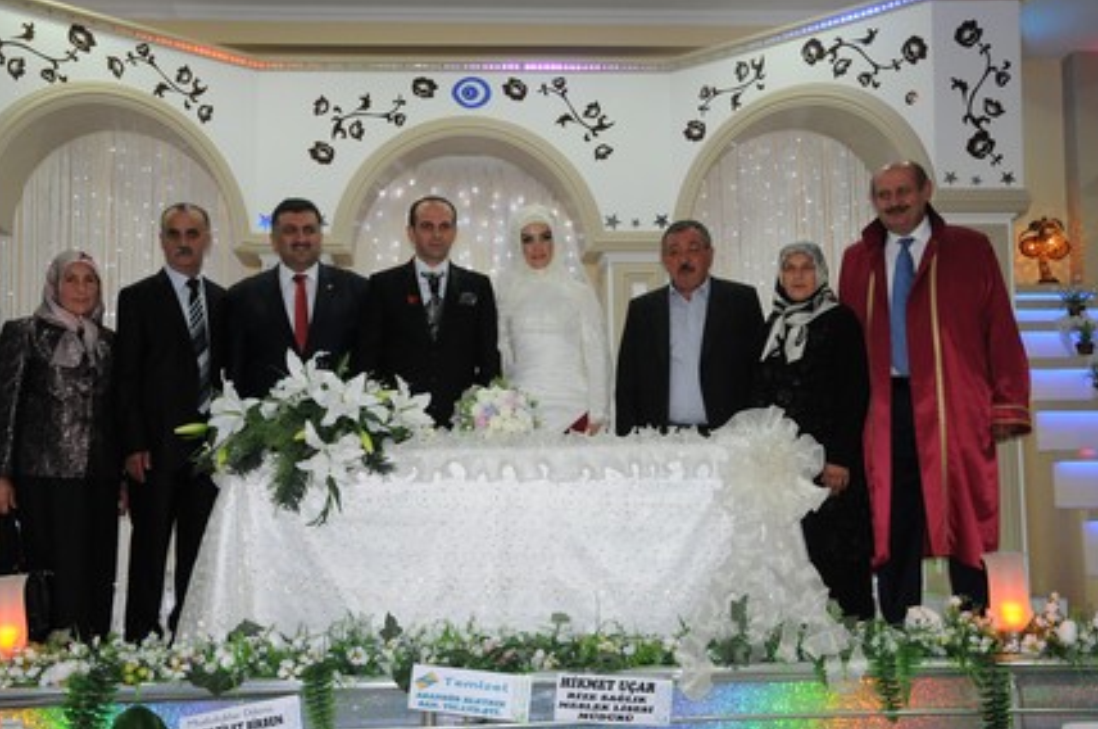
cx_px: 528
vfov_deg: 32.5
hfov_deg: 47.5
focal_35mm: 41
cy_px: 358
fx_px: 1249
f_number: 5.6
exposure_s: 1/60
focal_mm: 26
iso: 1250
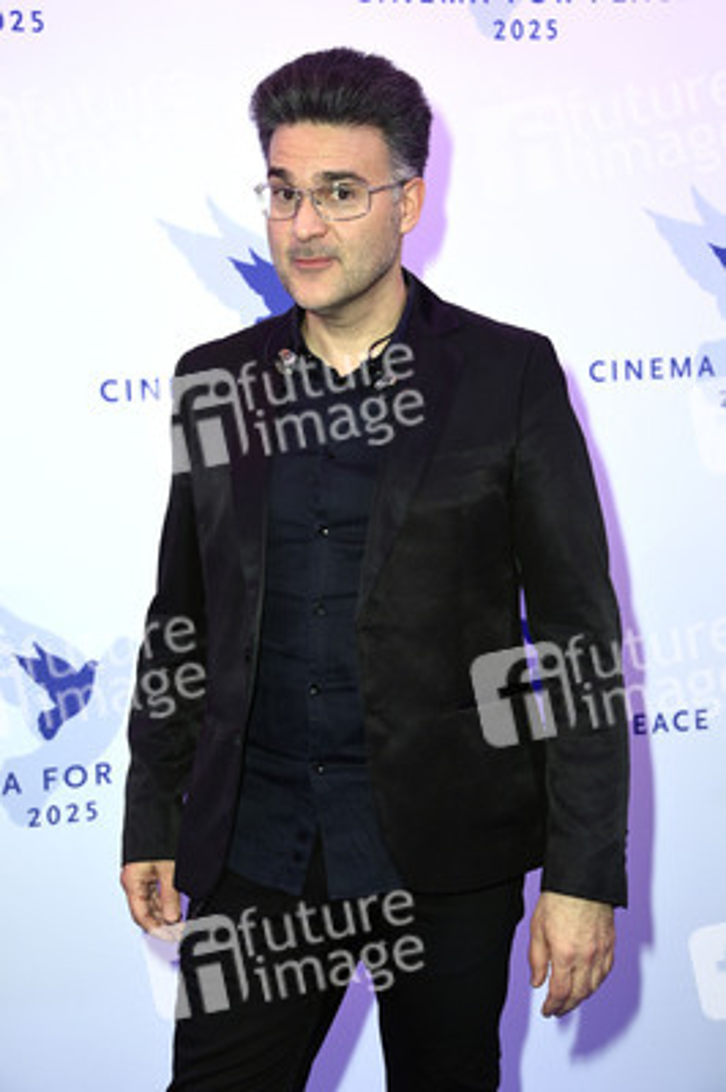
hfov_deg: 21.9
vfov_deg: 32.4
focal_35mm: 62
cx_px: 363
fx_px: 1879
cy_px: 546
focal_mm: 62
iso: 1000
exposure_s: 1/250
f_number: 5.6
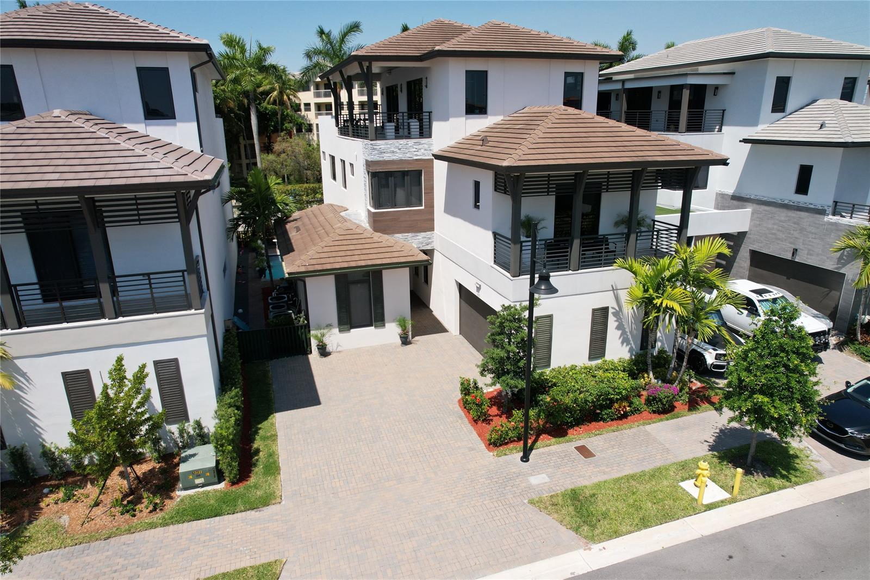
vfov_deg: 57.2
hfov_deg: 78.6
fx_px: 532
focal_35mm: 22
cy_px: 290
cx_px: 435
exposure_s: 1/2500
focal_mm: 8.38
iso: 130
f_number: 2.8
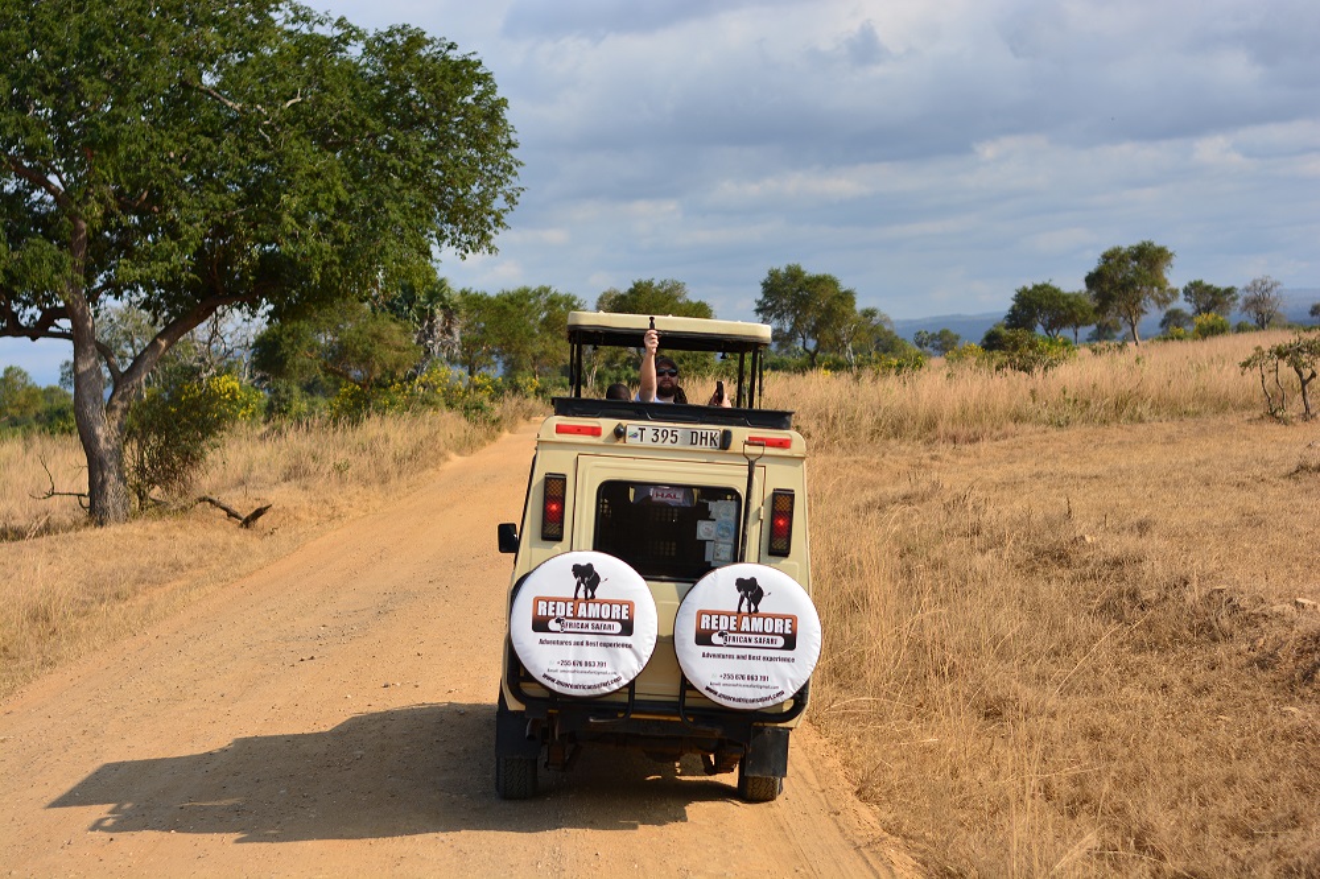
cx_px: 660
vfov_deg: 18.2
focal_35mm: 75
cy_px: 440
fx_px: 2749
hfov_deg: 27.0
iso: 100
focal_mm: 50
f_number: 2.8
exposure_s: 1/2000
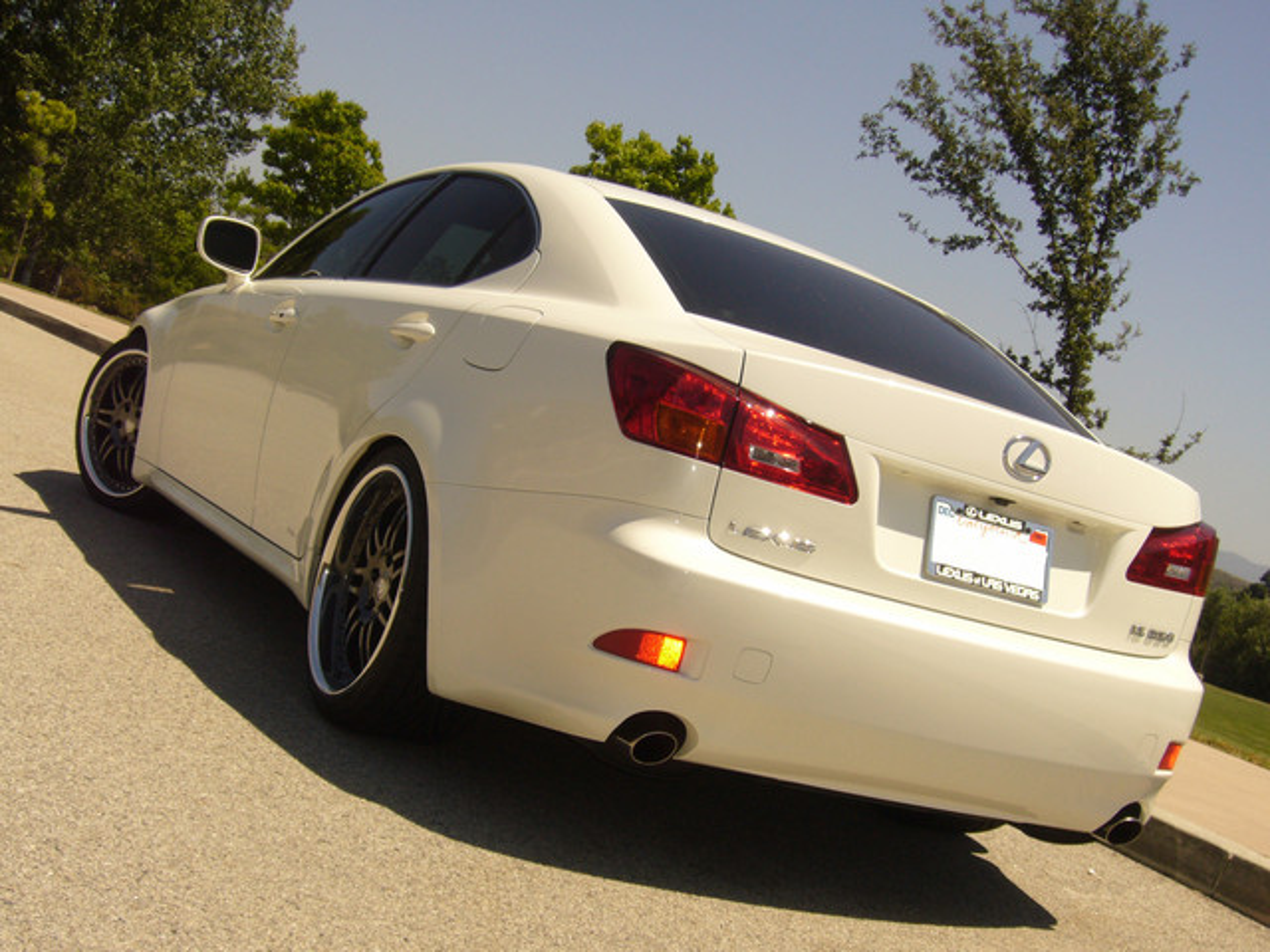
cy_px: 476
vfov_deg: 29.1
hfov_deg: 38.2
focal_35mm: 50
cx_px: 635
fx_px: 1834
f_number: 6.7
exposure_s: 1/400
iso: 80
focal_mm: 8.3
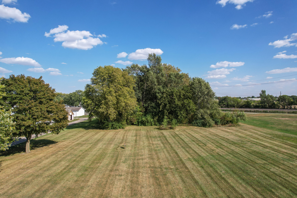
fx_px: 181
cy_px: 99
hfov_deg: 78.6
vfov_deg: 57.2
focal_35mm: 22
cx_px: 148
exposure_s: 1/2000
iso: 100
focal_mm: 8.38
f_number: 2.8
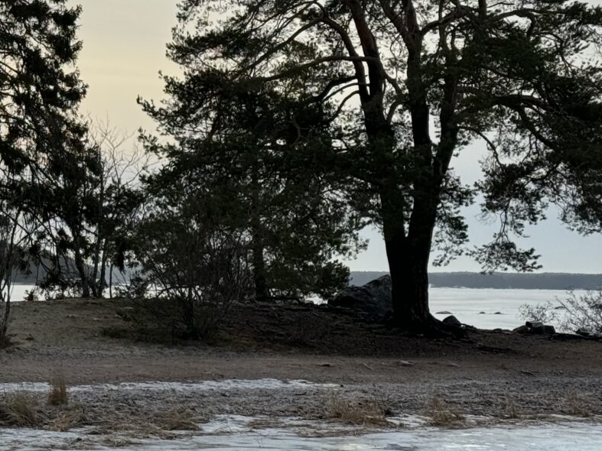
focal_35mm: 122
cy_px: 252
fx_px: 2121
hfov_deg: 15.7
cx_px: -80
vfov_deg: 12.1
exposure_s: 1/2179
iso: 64
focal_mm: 6.86
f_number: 1.78
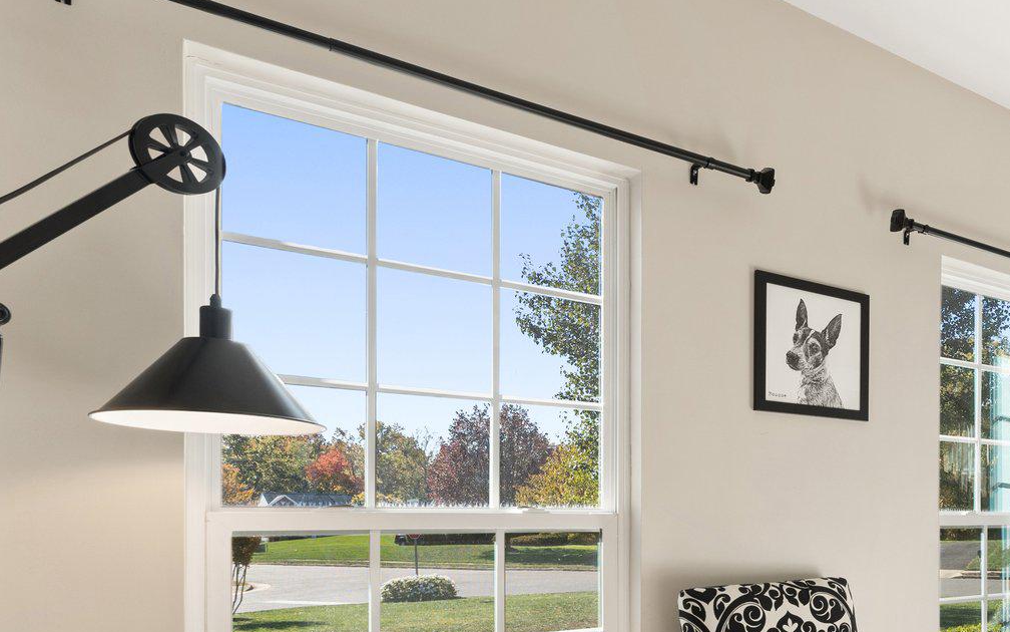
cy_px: 552
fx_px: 798
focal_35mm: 29
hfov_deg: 53.1
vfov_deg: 40.3
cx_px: 977
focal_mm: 14
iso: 500
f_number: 8
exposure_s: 1/15
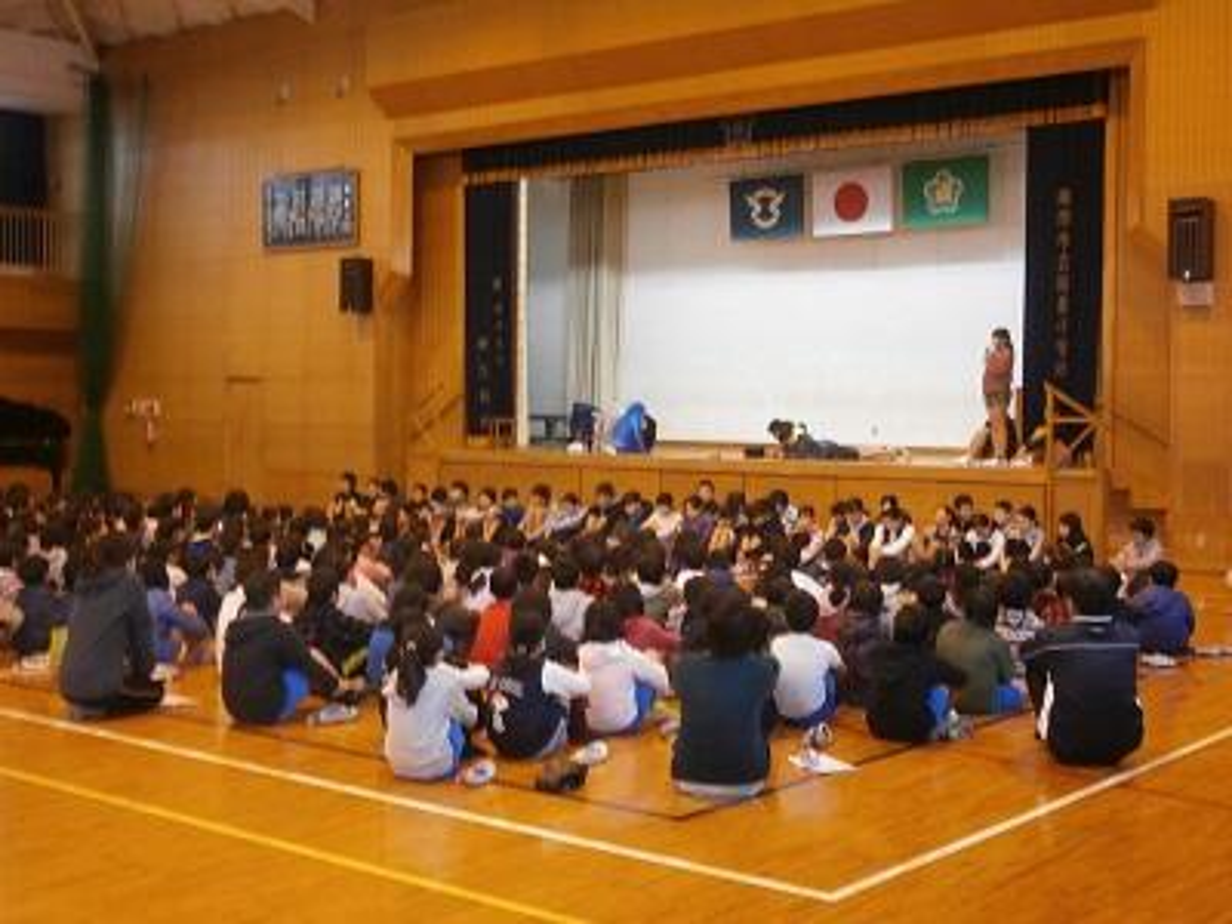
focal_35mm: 47
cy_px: 462
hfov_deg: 40.4
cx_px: 616
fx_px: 1673
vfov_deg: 30.9
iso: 200
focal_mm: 8.3
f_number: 3.4
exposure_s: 1/15
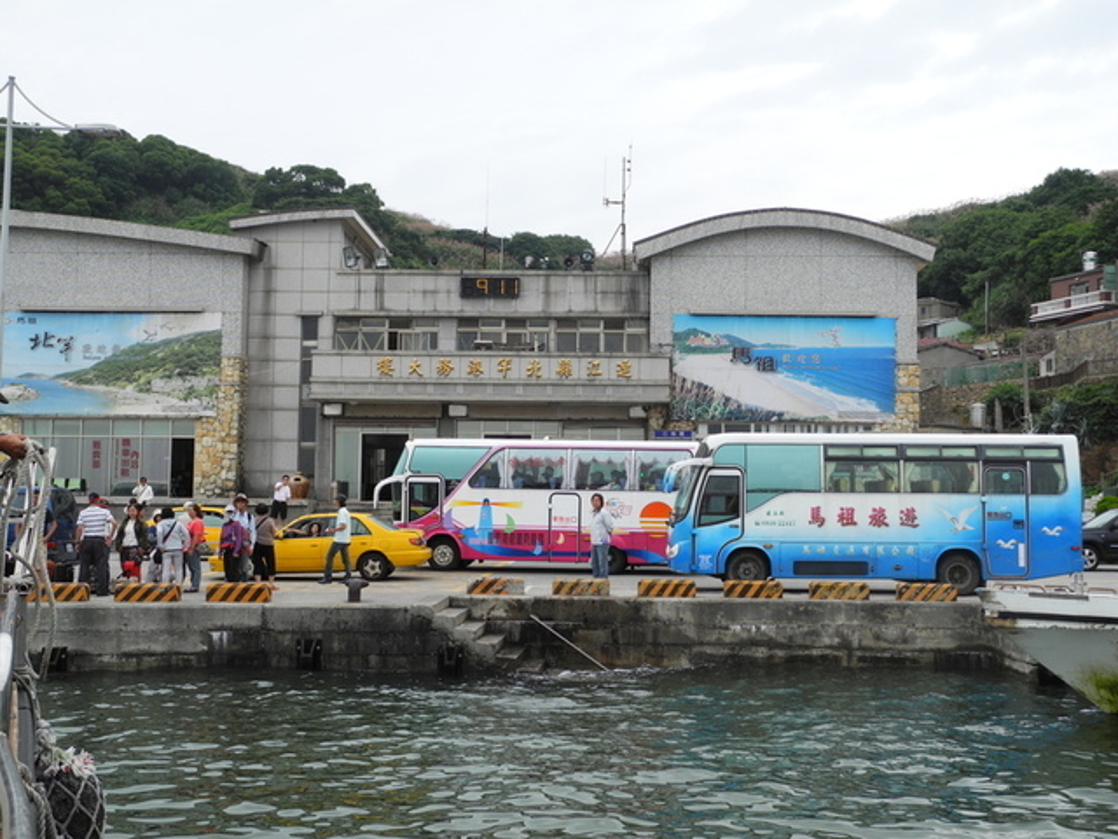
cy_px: 420
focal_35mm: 45
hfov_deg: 42.1
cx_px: 559
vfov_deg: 32.2
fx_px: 1453
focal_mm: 9.7
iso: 100
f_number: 3.5
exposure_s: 1/876
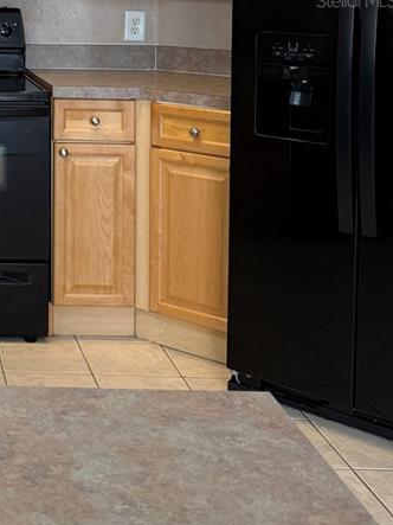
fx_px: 984
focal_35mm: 65
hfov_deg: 20.4
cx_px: -133
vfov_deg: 28.0
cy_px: 0
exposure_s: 1/120
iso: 125
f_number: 1.78
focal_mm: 6.76
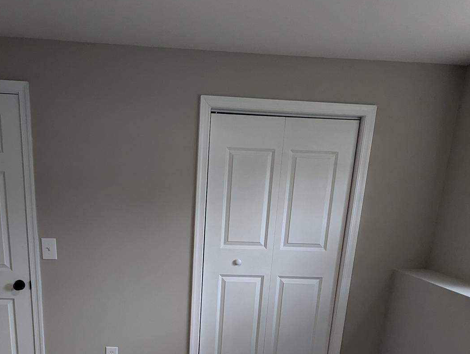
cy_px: 316
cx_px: 192
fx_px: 422
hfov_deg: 57.9
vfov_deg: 42.0
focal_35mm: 31
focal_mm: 2.35
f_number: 2.2
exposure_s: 1/120
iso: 79
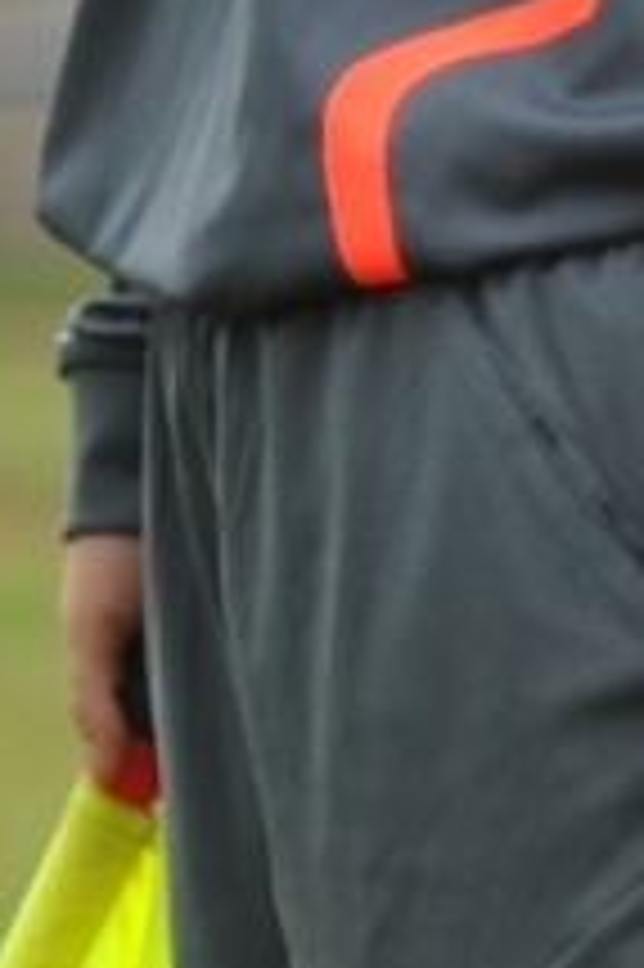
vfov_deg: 2.1
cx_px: 860
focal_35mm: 1006
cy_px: 642
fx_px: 27036
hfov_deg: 1.4
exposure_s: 1/800
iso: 200
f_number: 4
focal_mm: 120
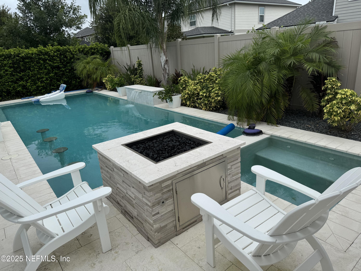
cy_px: 136
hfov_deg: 71.6
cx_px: 180
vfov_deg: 56.8
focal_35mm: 24
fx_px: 250
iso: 80
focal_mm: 6.76
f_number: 1.78
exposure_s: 1/3096
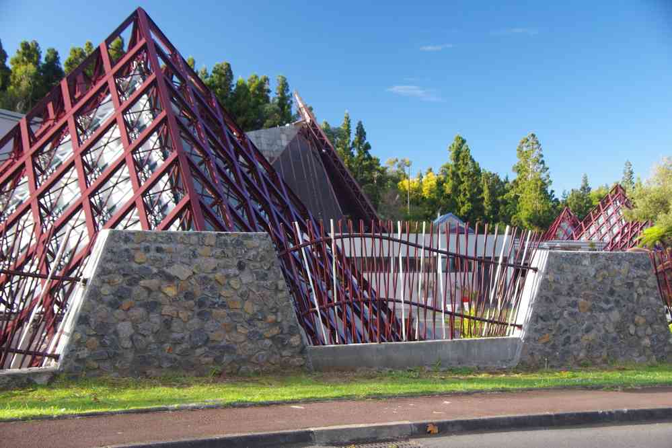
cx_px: 336
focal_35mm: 49
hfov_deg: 40.3
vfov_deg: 27.5
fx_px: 915
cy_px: 224
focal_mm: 32.5
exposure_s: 1/60
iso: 400
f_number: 6.3
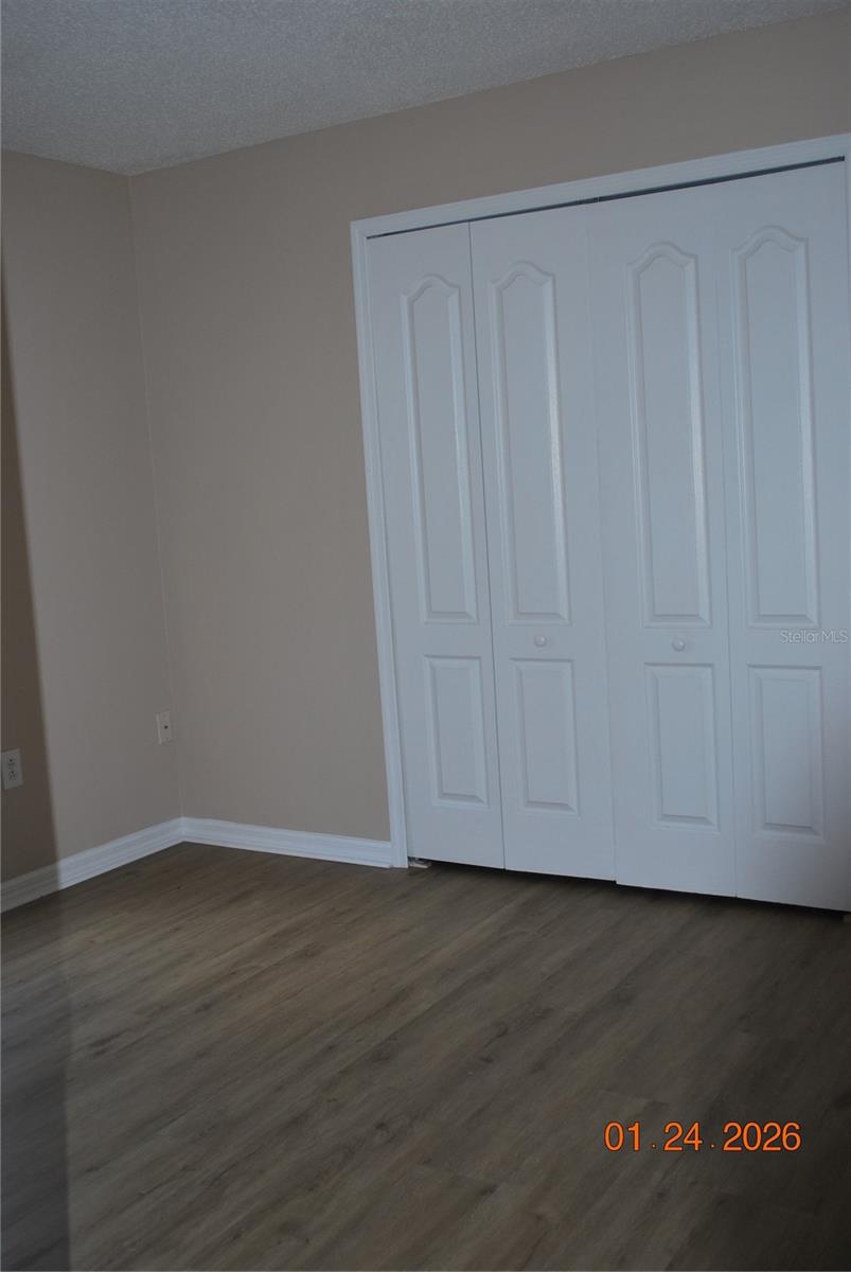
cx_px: 426
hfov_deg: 37.0
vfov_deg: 53.1
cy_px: 636
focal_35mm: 36
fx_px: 1273
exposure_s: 1/60
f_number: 4.2
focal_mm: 24
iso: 200
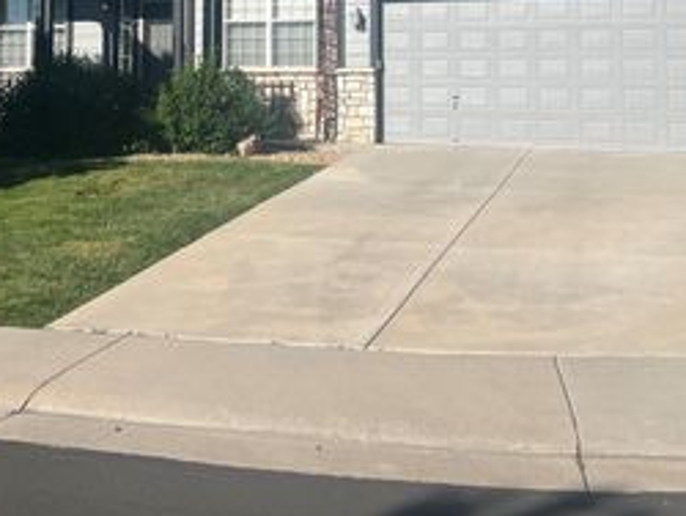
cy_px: 10
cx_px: 211
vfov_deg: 26.7
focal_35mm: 52
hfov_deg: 36.3
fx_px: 1031
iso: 50
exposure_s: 1/5076
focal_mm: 5.7
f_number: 1.5
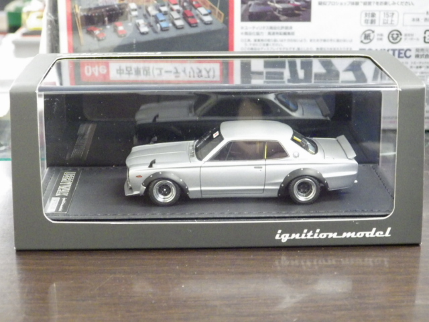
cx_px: 214
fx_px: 880
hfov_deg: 27.4
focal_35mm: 71
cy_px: 161
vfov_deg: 20.7
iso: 1600
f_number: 4.2
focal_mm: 12.8
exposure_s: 1/20
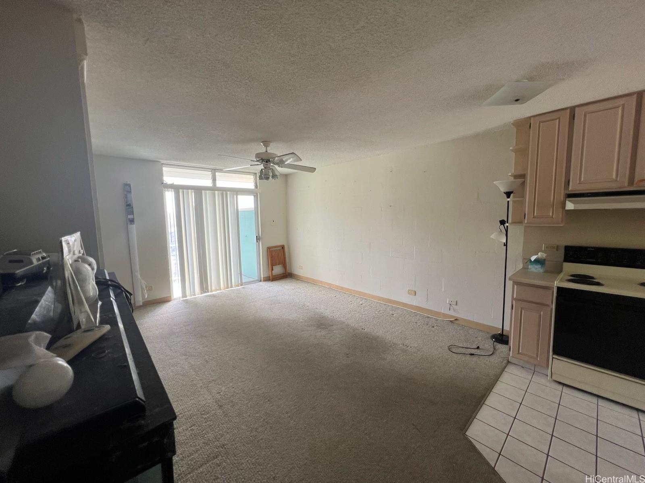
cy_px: 242
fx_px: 242
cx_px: 322
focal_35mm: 13
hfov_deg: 106.2
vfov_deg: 89.9
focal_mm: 1.57
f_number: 1.8
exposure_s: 1/99
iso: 50
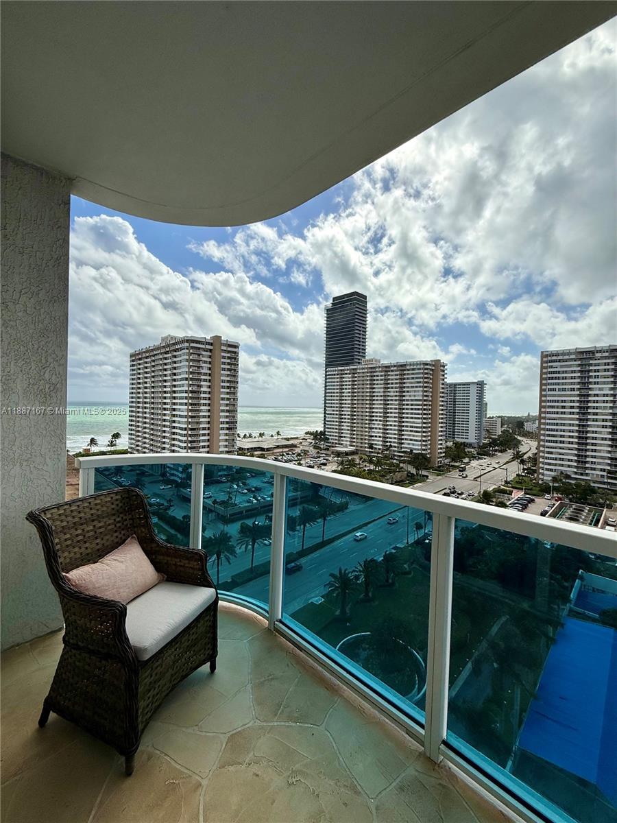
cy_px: 412
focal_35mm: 14
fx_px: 333
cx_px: 308
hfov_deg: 85.7
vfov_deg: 102.1
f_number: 2.2
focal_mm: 2.22
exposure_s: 1/6803
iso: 50
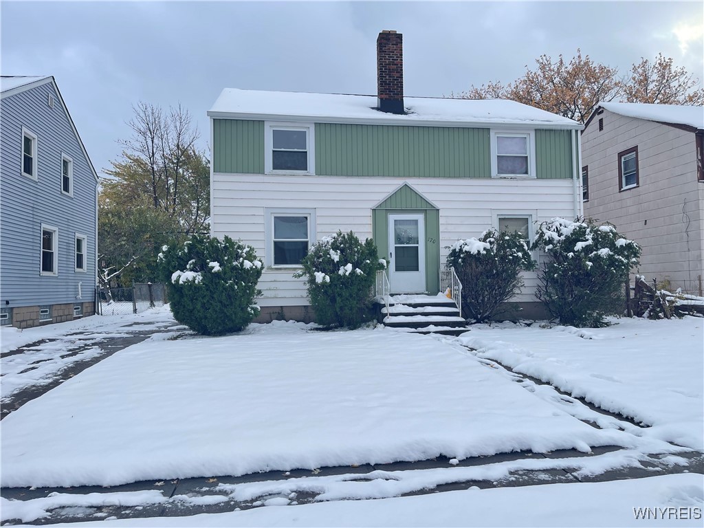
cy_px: 264
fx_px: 508
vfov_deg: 54.9
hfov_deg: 69.4
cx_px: 352
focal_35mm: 25
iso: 32
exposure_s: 1/874
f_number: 1.6
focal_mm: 5.1
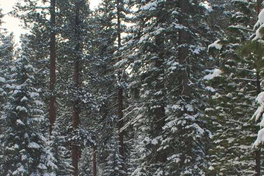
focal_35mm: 58
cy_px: 141
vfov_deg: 23.1
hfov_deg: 34.5
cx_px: 125
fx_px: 425
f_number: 10
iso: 400
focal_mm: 18
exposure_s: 1/200
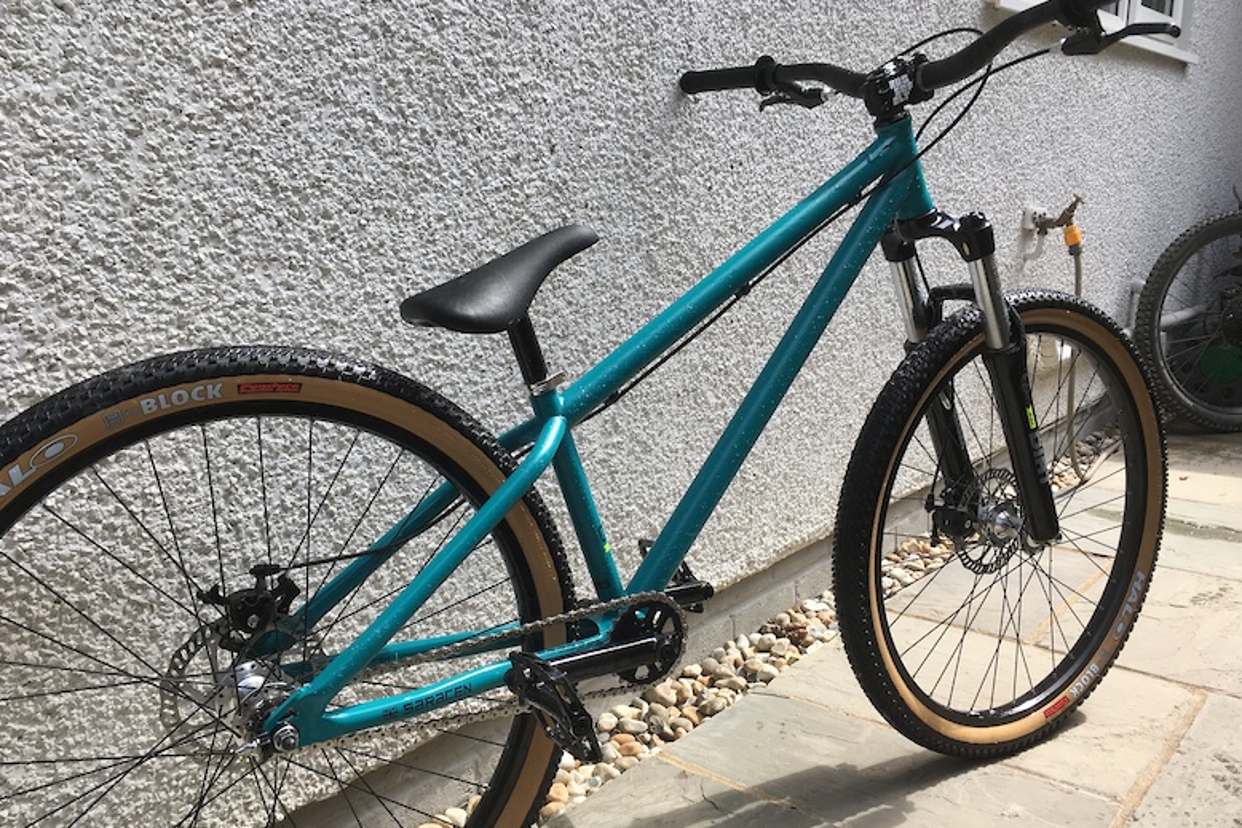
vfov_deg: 42.3
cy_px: 455
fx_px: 1070
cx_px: 624
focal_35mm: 31
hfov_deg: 60.3
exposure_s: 1/553
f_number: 2.2
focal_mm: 4.15
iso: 25
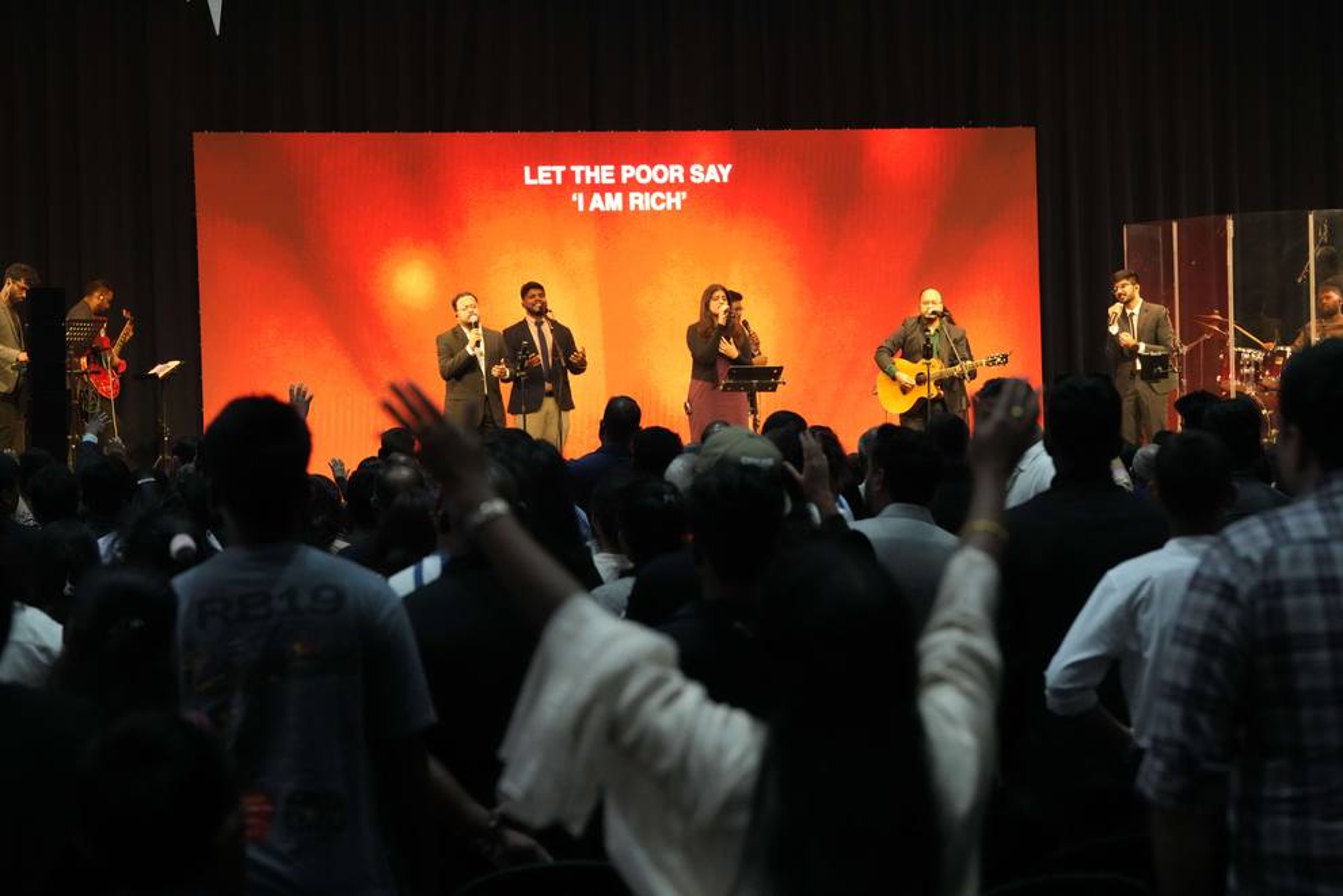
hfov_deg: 15.9
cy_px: 448
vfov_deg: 10.6
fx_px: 4812
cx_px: 672
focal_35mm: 129
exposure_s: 1/250
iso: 6400
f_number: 7.1
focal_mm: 129
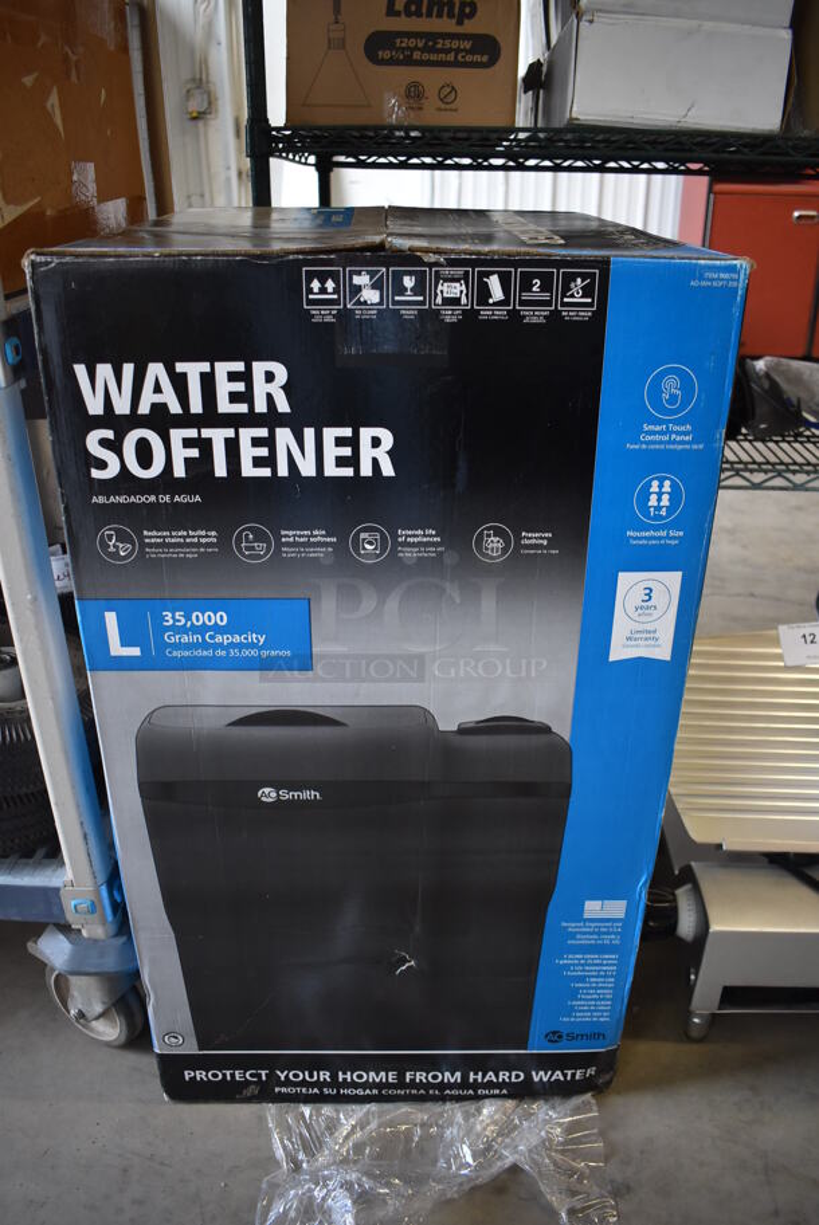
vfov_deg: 67.3
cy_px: 612
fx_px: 920
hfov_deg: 48.0
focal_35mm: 27
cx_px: 410
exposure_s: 1/125
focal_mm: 18
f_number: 3.5
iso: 1000
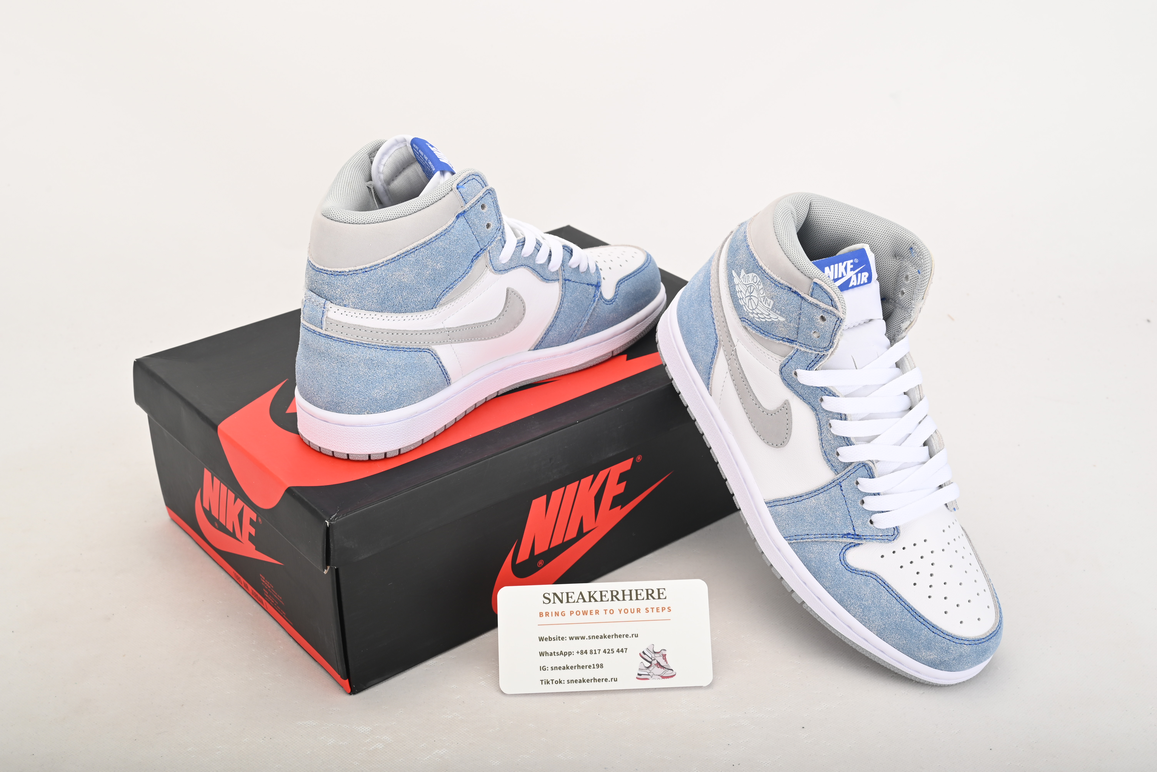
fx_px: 1415
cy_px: 386
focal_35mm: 44
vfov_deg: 30.5
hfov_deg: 44.5
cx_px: 578
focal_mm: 44
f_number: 11
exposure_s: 1/200
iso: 100
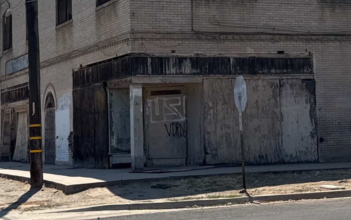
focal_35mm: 54
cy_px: -15
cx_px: 294
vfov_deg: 22.7
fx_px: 517
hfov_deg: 35.9
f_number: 1.78
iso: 80
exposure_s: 1/7353
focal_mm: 6.76
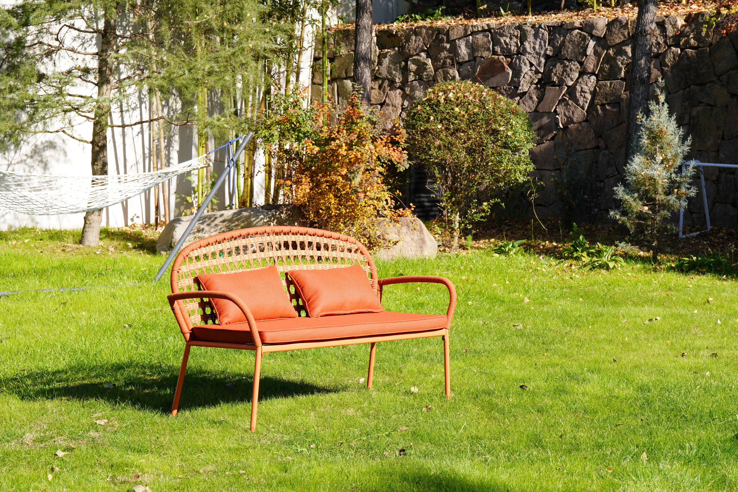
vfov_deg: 13.0
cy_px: 246
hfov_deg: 19.5
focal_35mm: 105
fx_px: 2153
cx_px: 369
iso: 200
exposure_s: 1/100
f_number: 13
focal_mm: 105
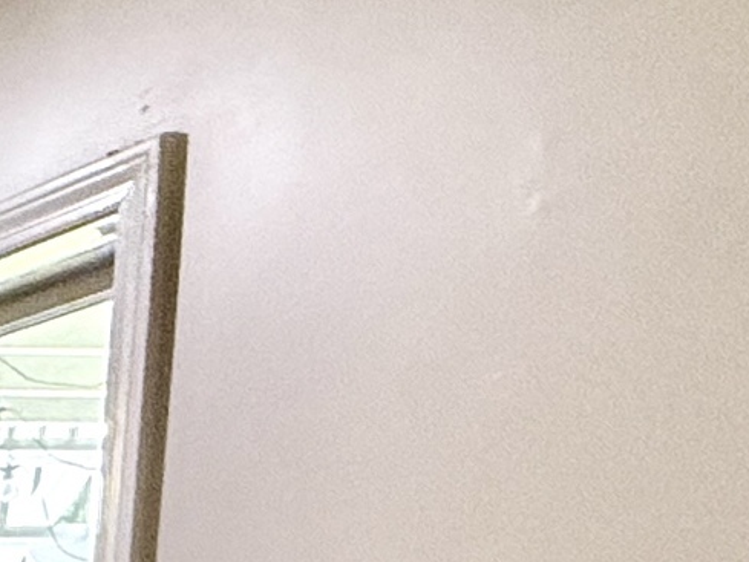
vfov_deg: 14.7
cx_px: -1385
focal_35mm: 88
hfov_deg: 12.2
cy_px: 1005
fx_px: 1905
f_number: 2.2
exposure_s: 1/60
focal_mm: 2.22
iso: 500
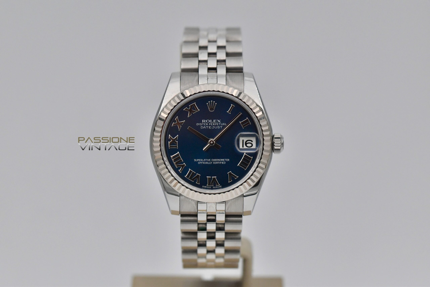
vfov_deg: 10.2
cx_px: 215
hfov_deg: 15.2
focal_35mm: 135
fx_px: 1614
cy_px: 144
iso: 1600
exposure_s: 1/640
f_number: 6.3
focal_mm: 90
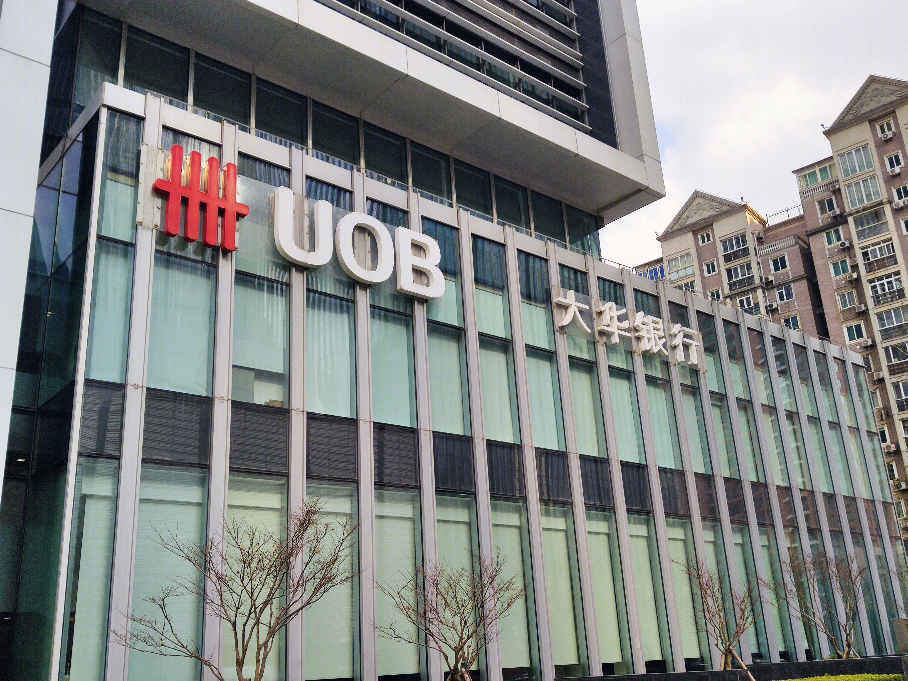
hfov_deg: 55.4
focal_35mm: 33
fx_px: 866
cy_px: 340
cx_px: 454
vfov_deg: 42.9
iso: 112
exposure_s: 1/1334
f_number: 1.75
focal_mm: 4.75
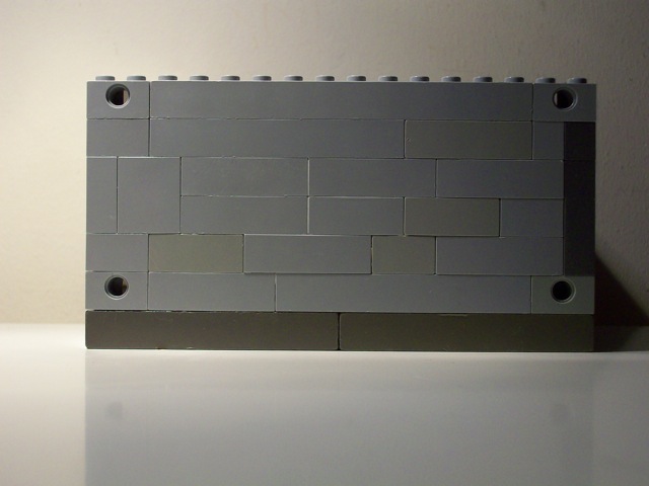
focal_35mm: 53
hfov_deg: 36.2
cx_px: 324
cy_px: 243
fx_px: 994
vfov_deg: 27.5
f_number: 3.6
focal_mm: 8.8
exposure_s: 1/48.5
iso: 160
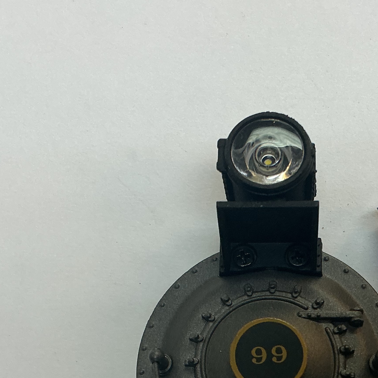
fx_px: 741
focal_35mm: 60
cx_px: 265
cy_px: 279
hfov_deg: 28.3
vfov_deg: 28.2
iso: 64
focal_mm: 3
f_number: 1.8
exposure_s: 1/120
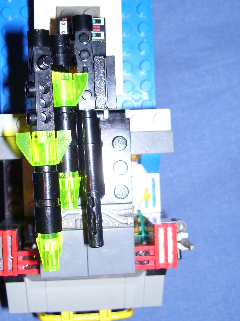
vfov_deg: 38.1
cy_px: 136
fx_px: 463
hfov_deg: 28.9
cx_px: 85
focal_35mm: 50
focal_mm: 6
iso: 80
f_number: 2.7
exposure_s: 1/60
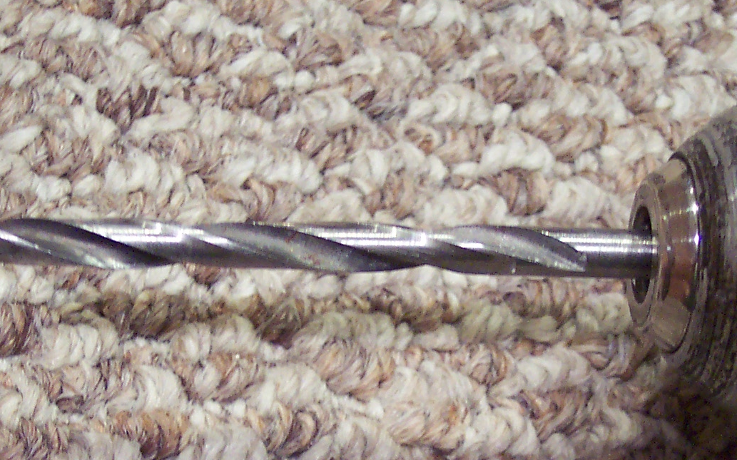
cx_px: 381
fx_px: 1626
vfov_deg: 15.6
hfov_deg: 25.5
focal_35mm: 81
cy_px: 511
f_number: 2.8
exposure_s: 1/10
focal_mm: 8
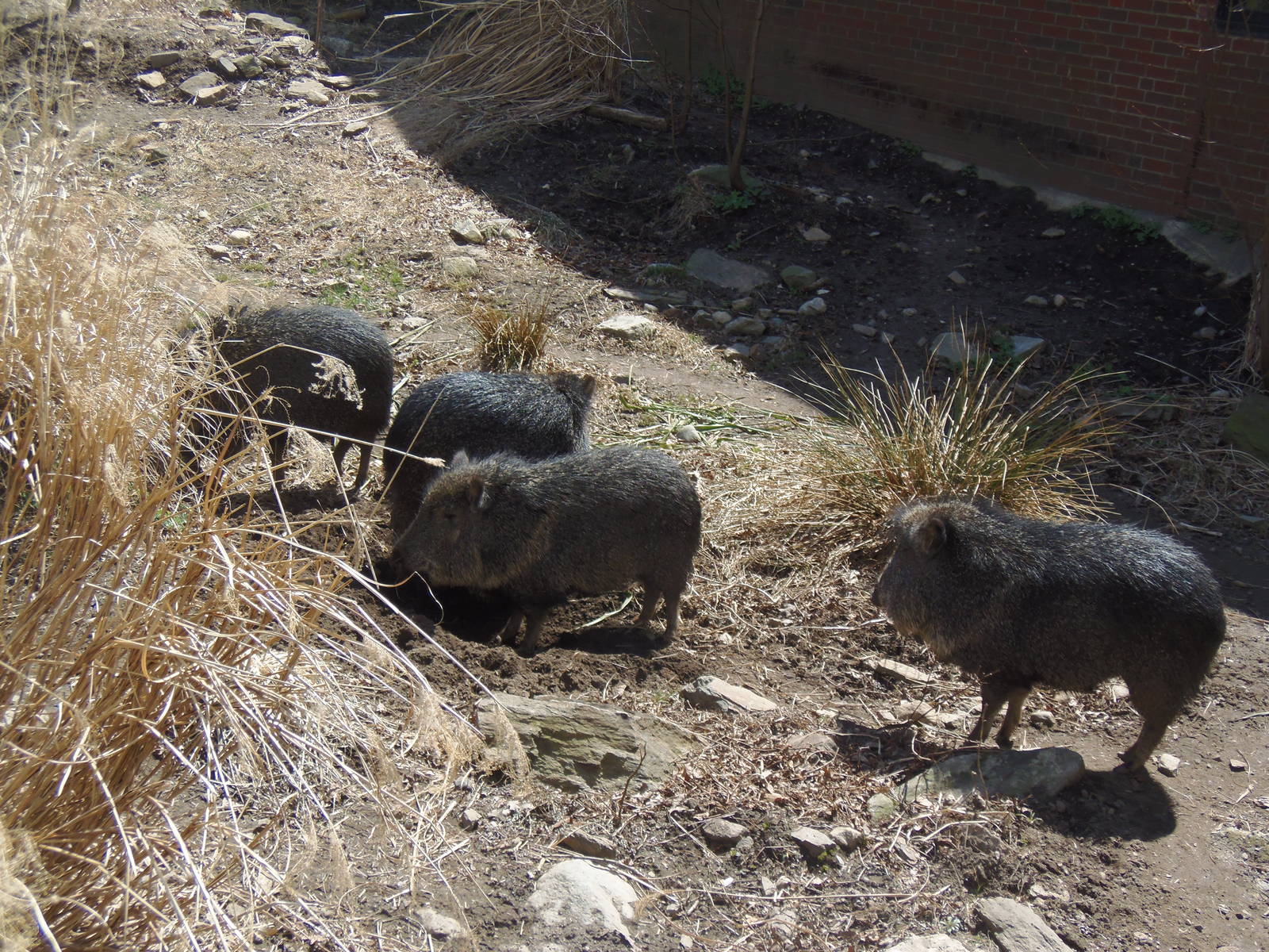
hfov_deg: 38.9
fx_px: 1796
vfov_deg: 29.7
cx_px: 634
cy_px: 476
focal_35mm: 49
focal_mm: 9.1
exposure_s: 1/400
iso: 64
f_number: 3.8
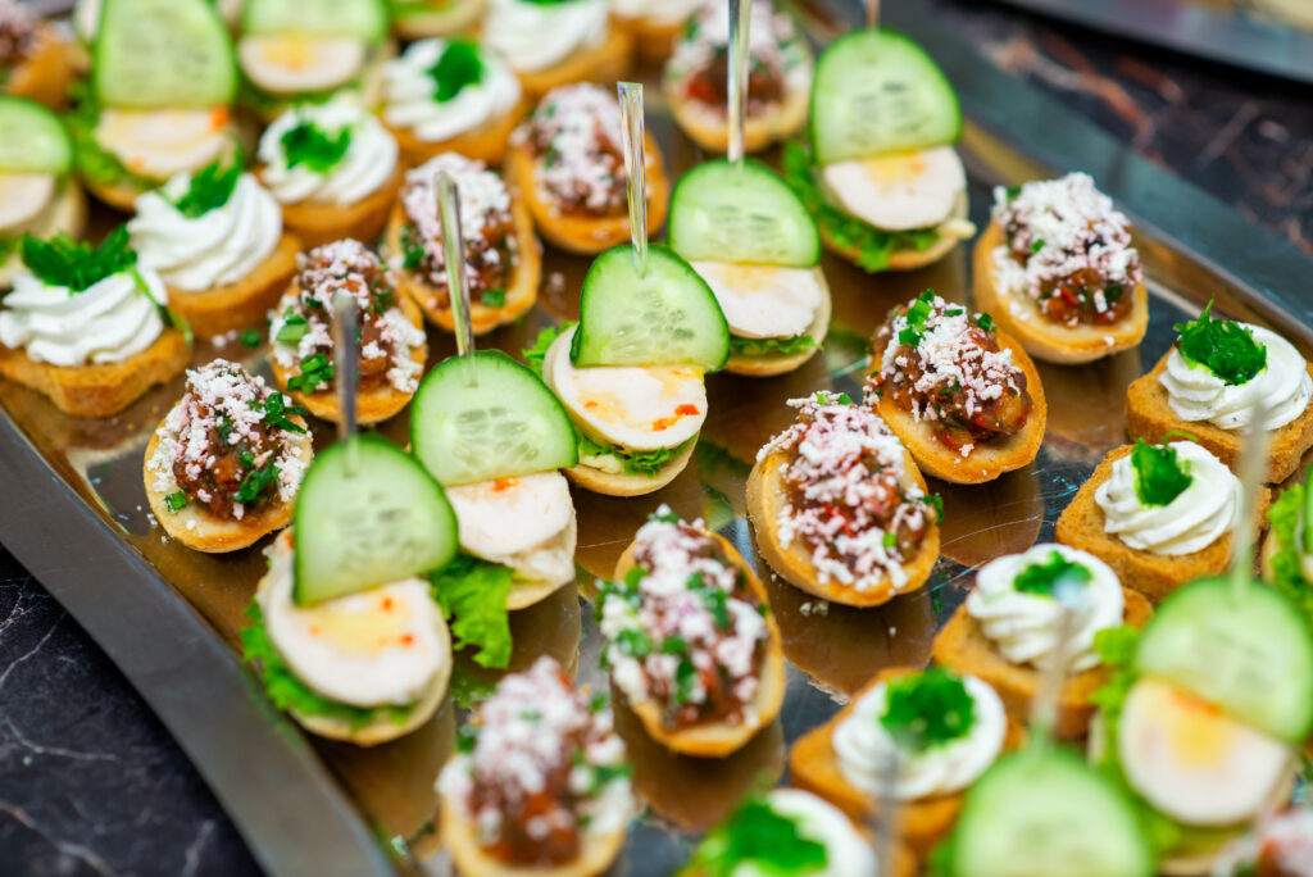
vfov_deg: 16.1
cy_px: 438
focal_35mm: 85
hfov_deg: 23.9
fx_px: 3102
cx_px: 656
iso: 800
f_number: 2.8
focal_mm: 85
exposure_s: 1/90
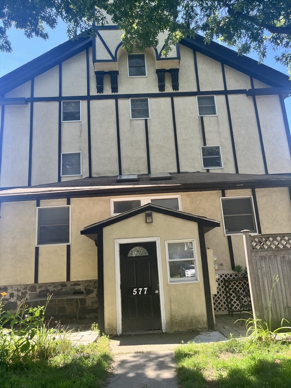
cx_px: 146
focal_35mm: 26
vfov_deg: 67.3
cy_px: 194
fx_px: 291
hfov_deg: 53.1
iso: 50
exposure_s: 1/527
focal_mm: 5.1
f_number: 1.6
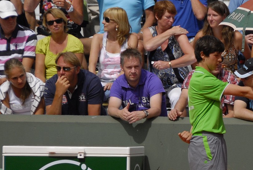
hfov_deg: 5.9
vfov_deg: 4.0
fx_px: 2423
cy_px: 129
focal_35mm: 344
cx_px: 294
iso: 200
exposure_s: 1/1500
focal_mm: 95
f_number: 5.3
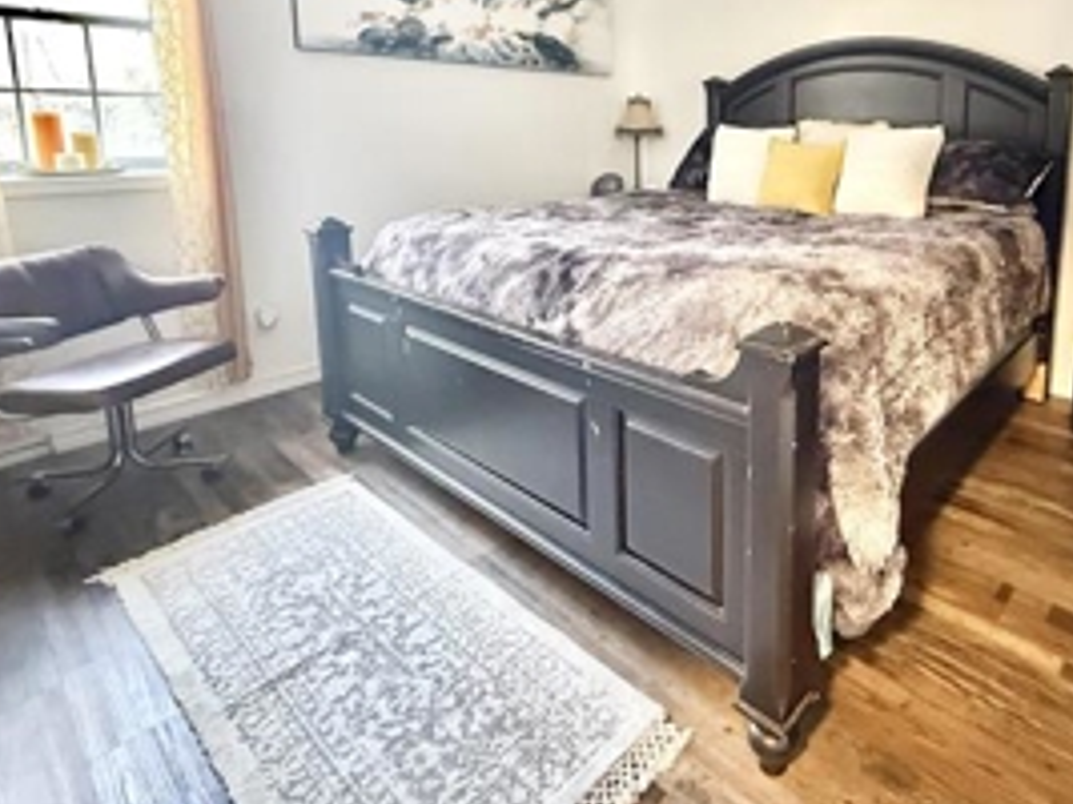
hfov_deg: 75.0
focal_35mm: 21
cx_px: 764
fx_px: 651
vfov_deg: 60.4
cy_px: 213
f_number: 2.2
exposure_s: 1/40
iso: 1000
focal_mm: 2.22
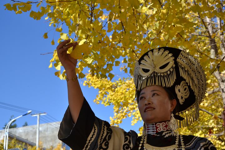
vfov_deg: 21.6
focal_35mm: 63
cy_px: 75
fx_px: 394
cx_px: 112
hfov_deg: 31.9
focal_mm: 42
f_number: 8
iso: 100
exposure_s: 1/250
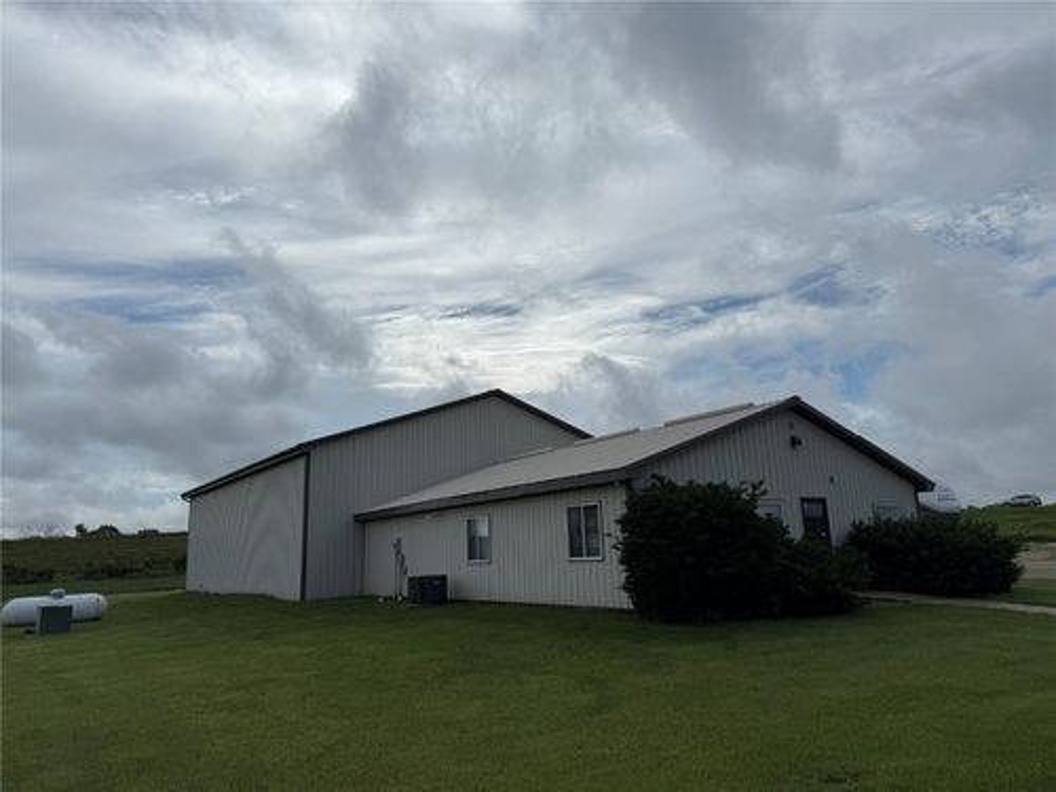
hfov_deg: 71.6
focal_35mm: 24
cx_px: 528
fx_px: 732
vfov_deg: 56.8
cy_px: 396
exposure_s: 1/14286
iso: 64
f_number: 1.78
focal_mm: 6.76
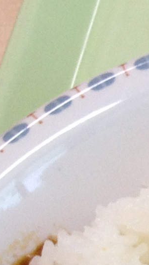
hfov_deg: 4.4
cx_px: 784
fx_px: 1627
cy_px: 423
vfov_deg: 9.0
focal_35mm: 232
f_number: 2.4
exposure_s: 1/60
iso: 80
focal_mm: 4.28
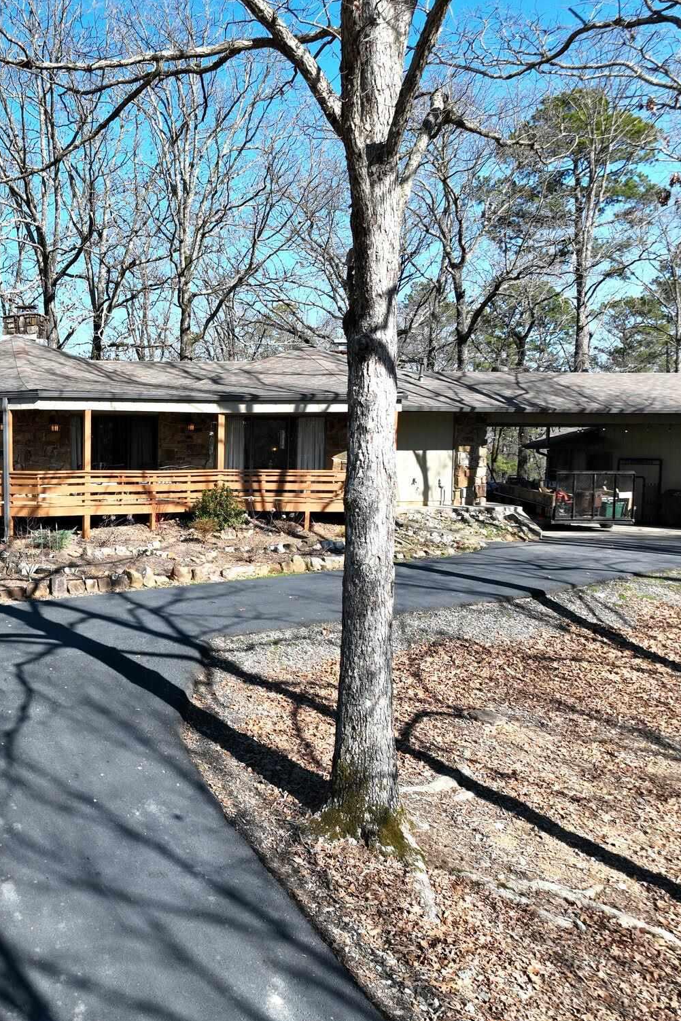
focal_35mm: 34
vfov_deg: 55.8
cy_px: 519
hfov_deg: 35.5
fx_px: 965
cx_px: 17
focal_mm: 12.29
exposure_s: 1/1000
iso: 100
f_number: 2.8
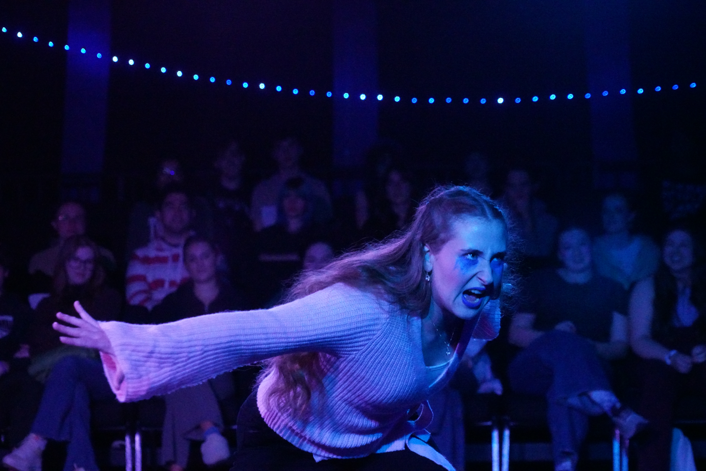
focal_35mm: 126
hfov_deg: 16.3
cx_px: 353
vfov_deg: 10.9
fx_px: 2471
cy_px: 236
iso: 25600
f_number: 7.1
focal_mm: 126
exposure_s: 1/200
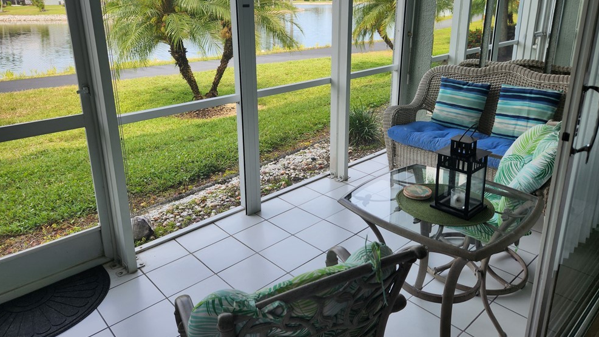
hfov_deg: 71.9
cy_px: 123
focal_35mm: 26
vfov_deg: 44.0
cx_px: 302
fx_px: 413
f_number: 1.8
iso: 20
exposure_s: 1/377
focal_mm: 5.4
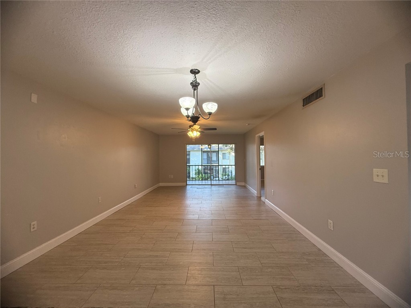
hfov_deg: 102.1
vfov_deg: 85.7
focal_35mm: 14
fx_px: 166
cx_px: 206
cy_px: 154
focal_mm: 2.22
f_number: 2.2
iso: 250
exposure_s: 1/120
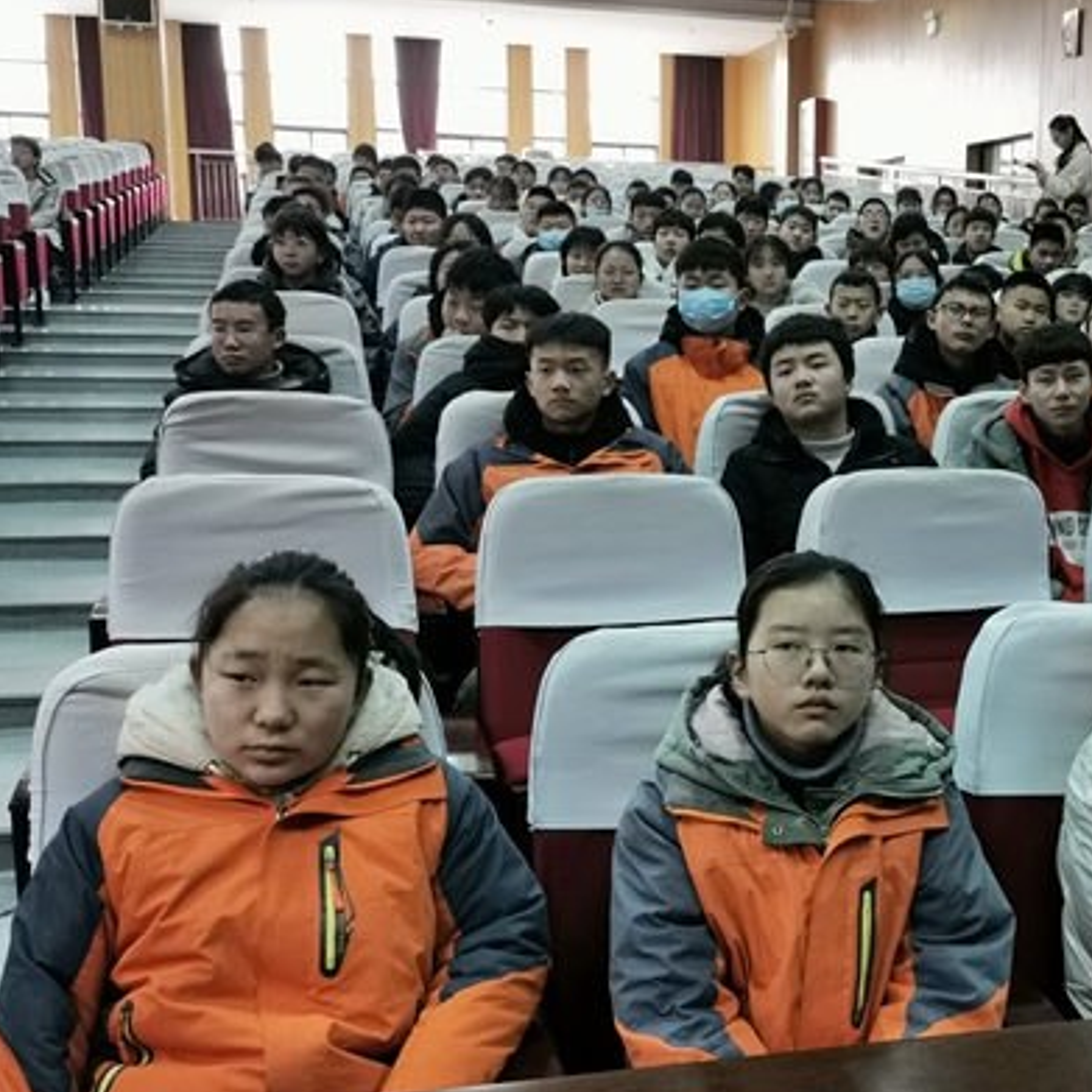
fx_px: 1749
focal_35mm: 49
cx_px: 855
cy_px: 624
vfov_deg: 34.6
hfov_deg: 33.8
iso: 320
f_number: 1.8
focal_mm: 5.58
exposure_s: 1/50
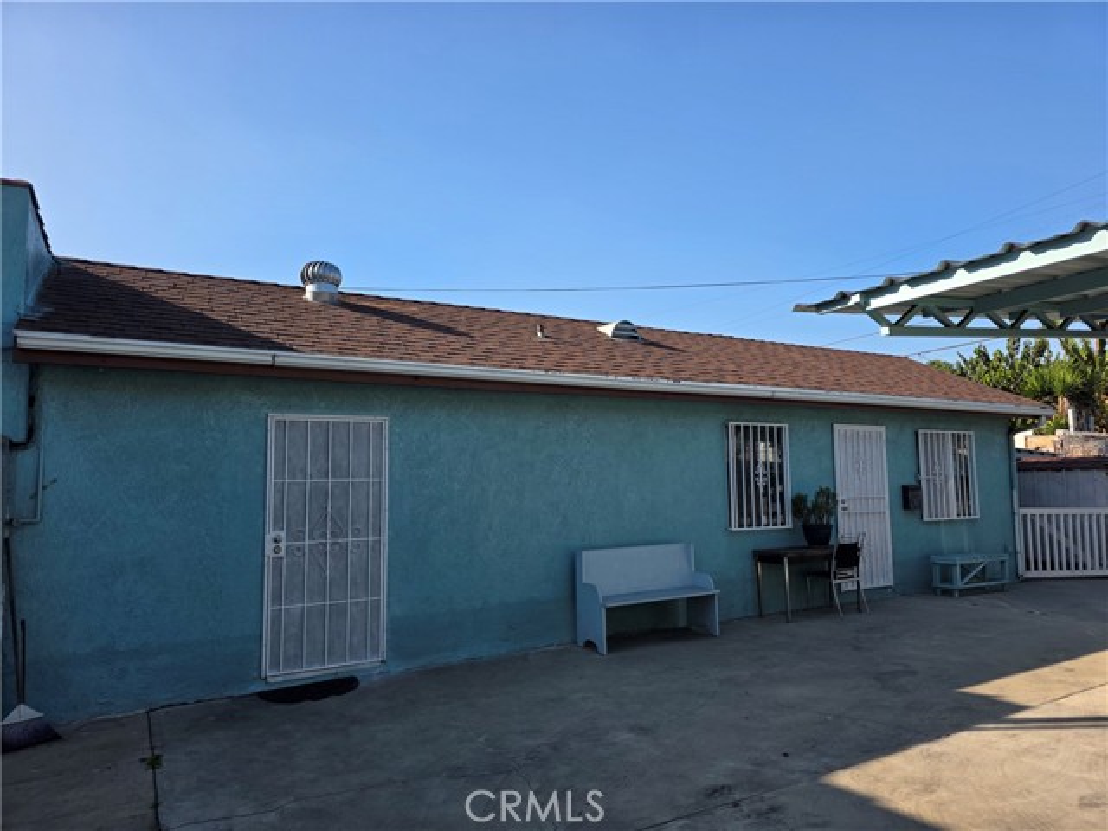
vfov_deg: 58.9
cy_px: 416
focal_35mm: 23
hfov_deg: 73.9
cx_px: 554
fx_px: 736
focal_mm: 6.3
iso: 80
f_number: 1.7
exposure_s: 1/3151
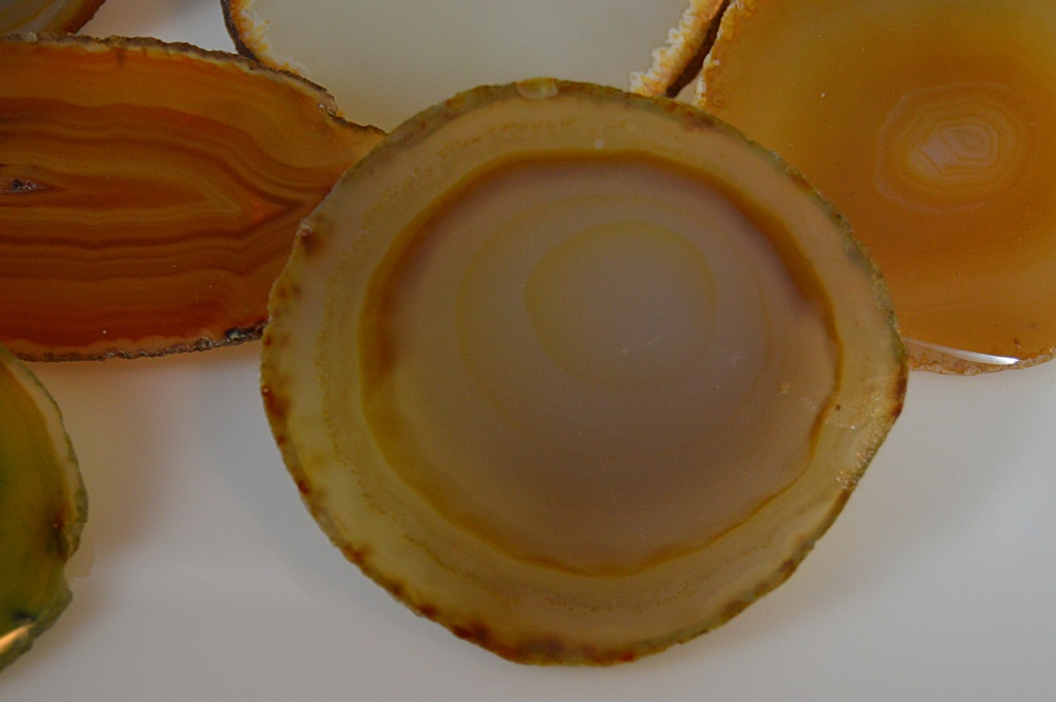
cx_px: 528
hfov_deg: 24.6
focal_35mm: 82
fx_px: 2418
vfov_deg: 16.5
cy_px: 351
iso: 1400
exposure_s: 1/60
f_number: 5.6
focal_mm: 55
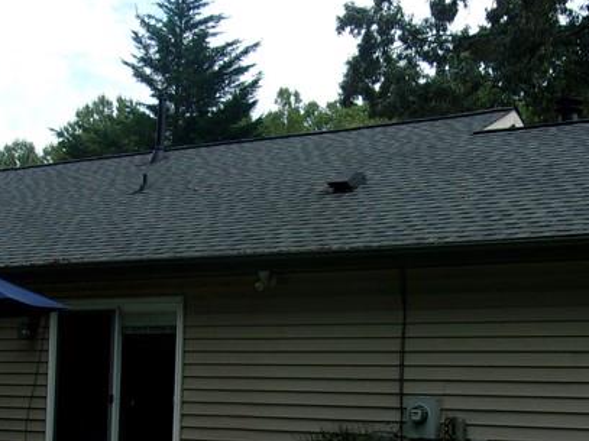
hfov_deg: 28.4
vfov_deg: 21.3
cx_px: 381
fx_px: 1157
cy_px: 361
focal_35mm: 68
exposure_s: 1/400
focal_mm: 4.9
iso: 80
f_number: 3
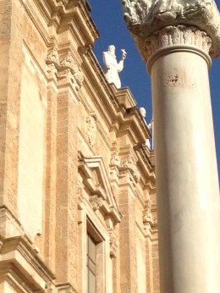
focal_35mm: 122
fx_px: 1033
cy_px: 183
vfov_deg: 16.1
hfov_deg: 12.2
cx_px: 118
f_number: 2.4
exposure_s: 1/2358
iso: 50
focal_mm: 4.13
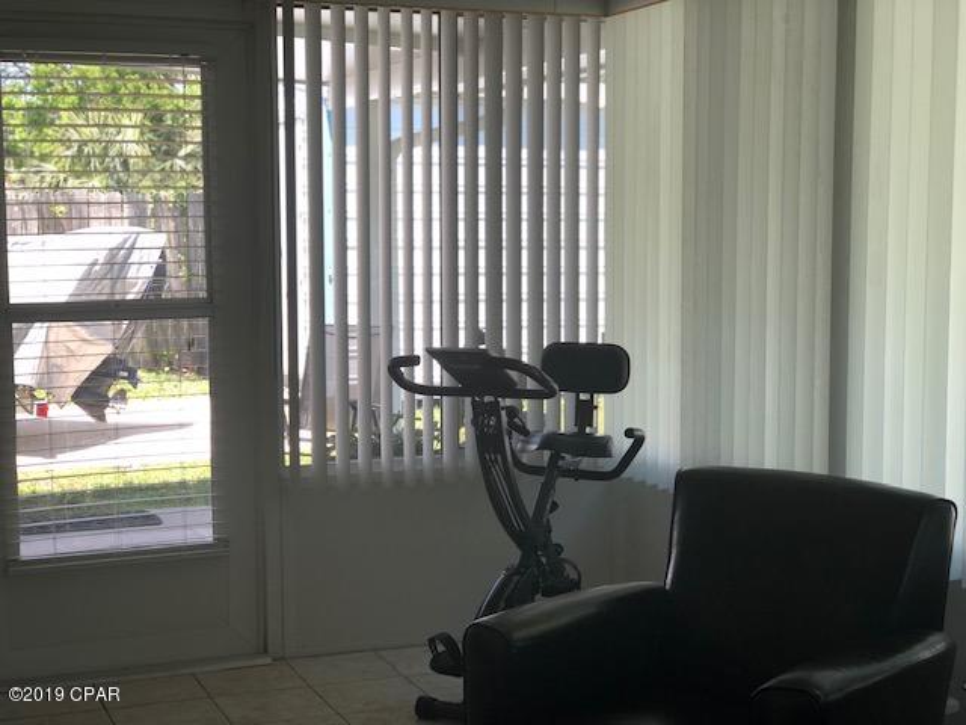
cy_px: 362
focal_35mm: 57
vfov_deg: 25.7
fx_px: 1591
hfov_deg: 33.8
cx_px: 483
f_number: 2.8
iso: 32
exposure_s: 1/120
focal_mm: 6.6
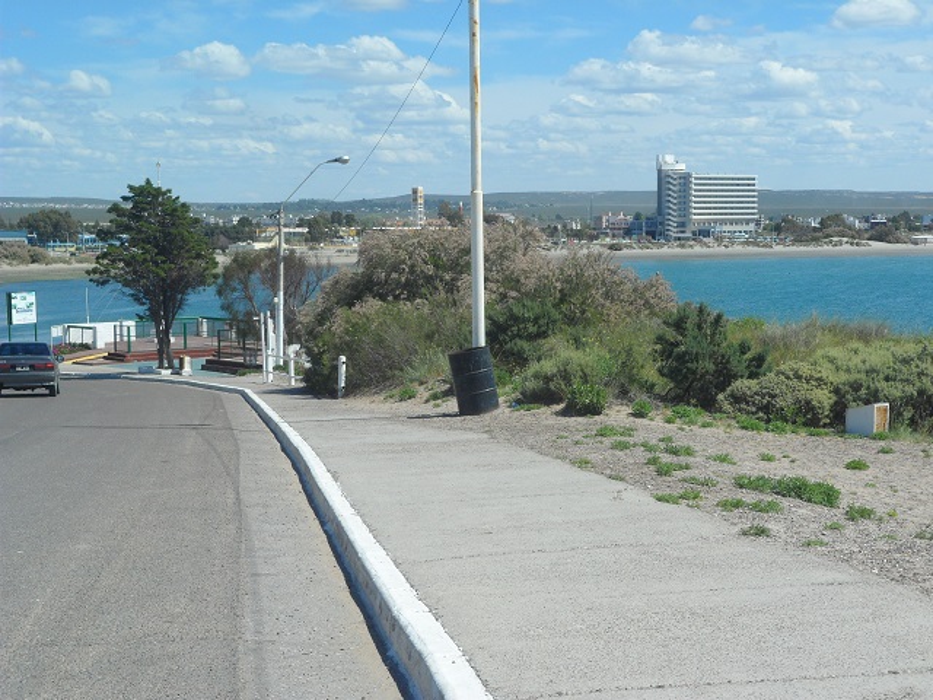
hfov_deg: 30.7
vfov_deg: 23.3
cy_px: 350
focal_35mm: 63
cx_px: 466
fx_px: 1698
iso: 80
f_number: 5.6
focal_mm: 11.2
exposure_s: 1/500
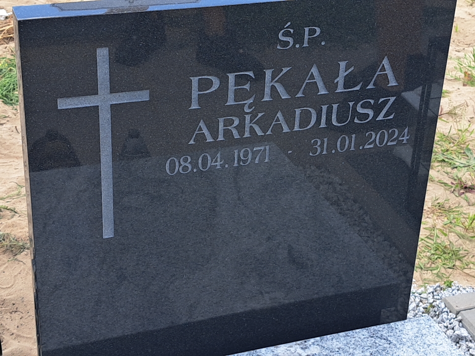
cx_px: 238
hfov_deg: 71.6
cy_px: 178
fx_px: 329
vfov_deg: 56.8
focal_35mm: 24
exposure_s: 1/244
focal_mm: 5.23
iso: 50
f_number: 1.8
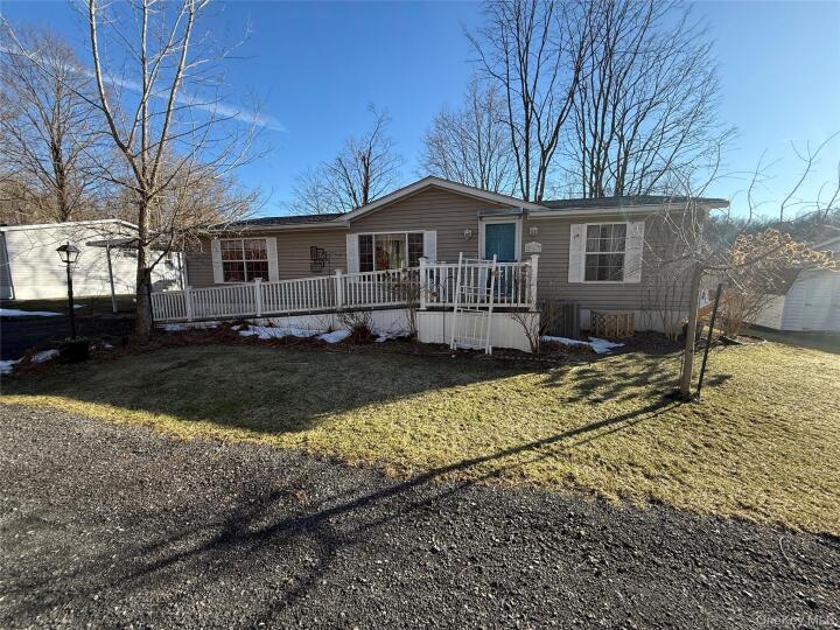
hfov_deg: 102.1
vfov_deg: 85.7
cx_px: 420
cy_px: 315
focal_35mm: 14
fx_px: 340
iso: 50
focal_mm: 2.22
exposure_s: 1/510
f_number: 2.2
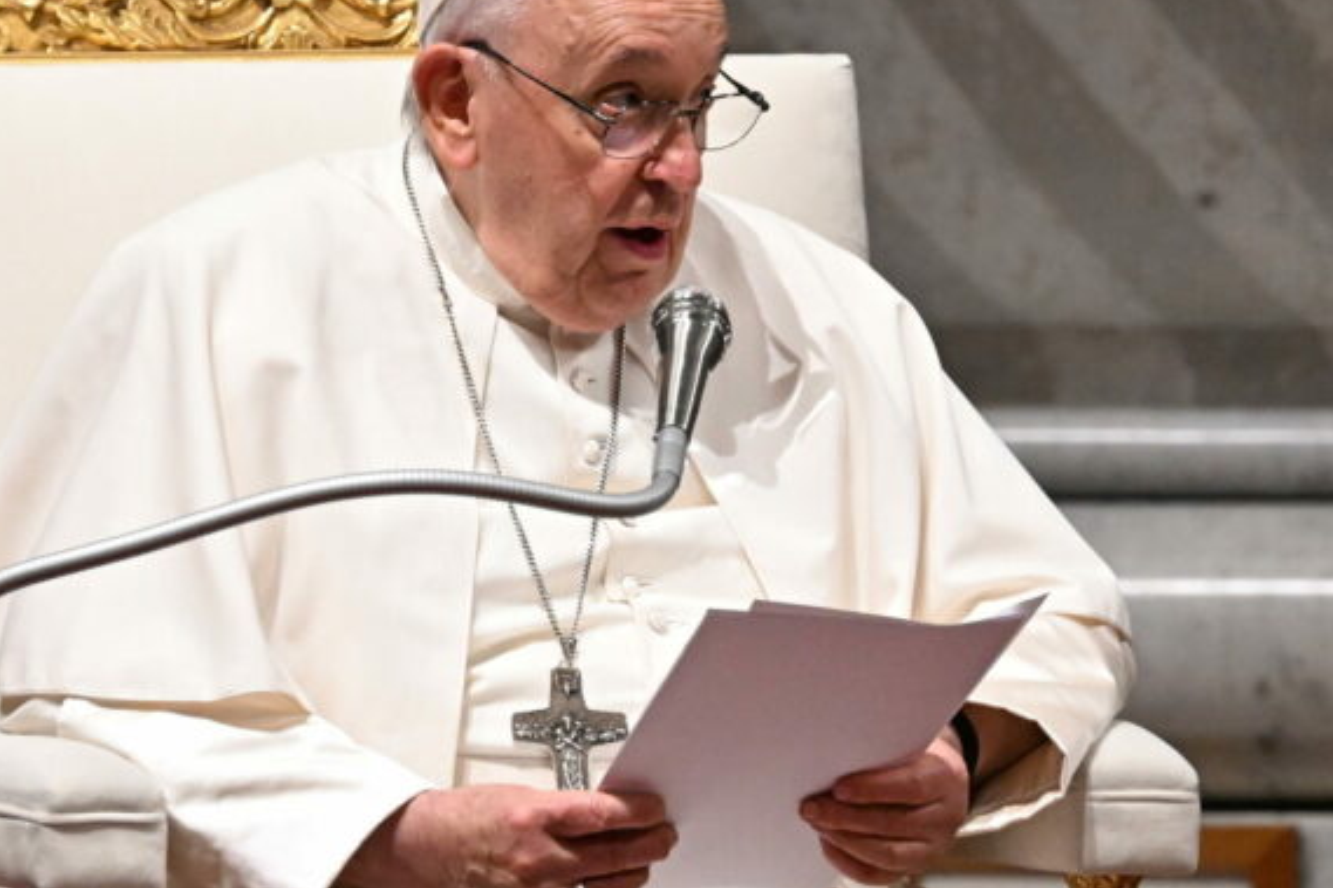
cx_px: 588
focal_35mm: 810
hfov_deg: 2.5
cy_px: 363
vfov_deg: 1.7
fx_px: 29982
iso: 5000
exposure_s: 1/320
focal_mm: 400
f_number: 5.6
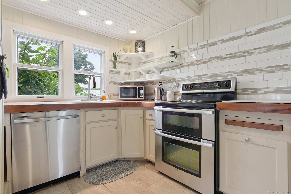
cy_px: 97
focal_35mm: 17
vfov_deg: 70.4
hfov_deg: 93.3
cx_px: 146
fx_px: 137
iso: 400
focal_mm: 17
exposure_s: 1/25
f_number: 11
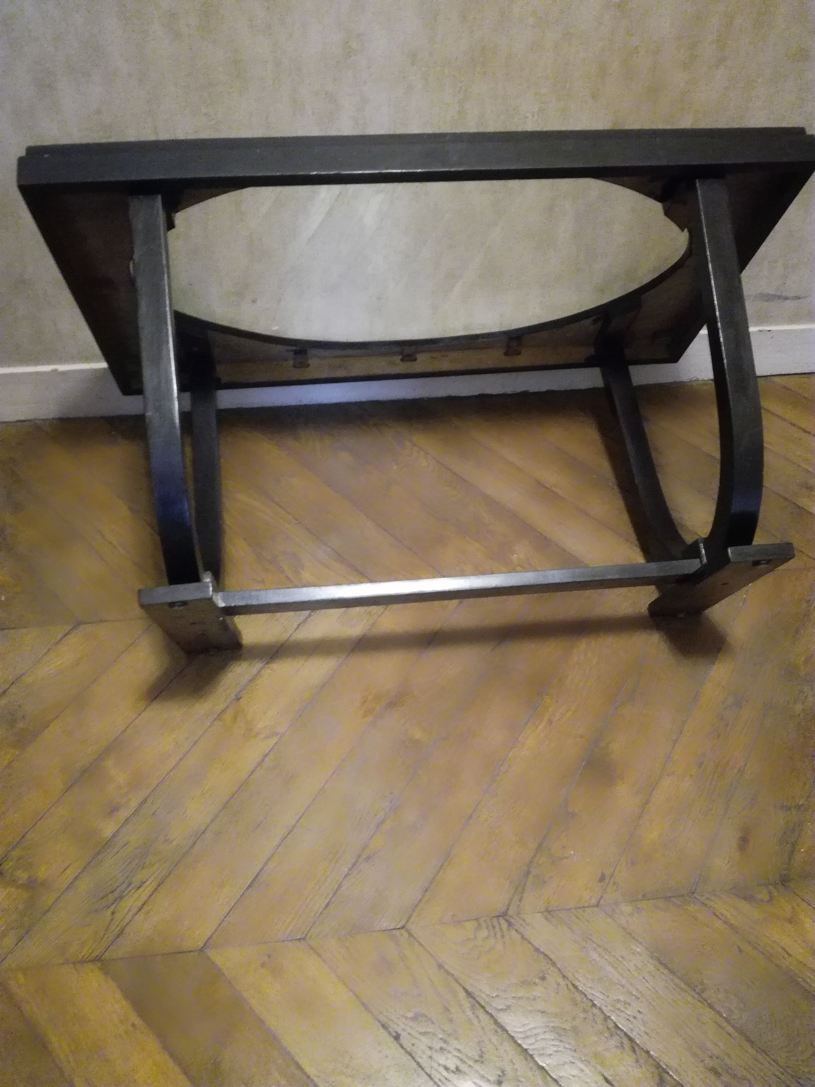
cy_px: 544
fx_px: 848
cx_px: 408
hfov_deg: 51.4
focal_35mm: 27
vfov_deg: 65.3
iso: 1000
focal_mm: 3.79
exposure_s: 1/14.3
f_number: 2
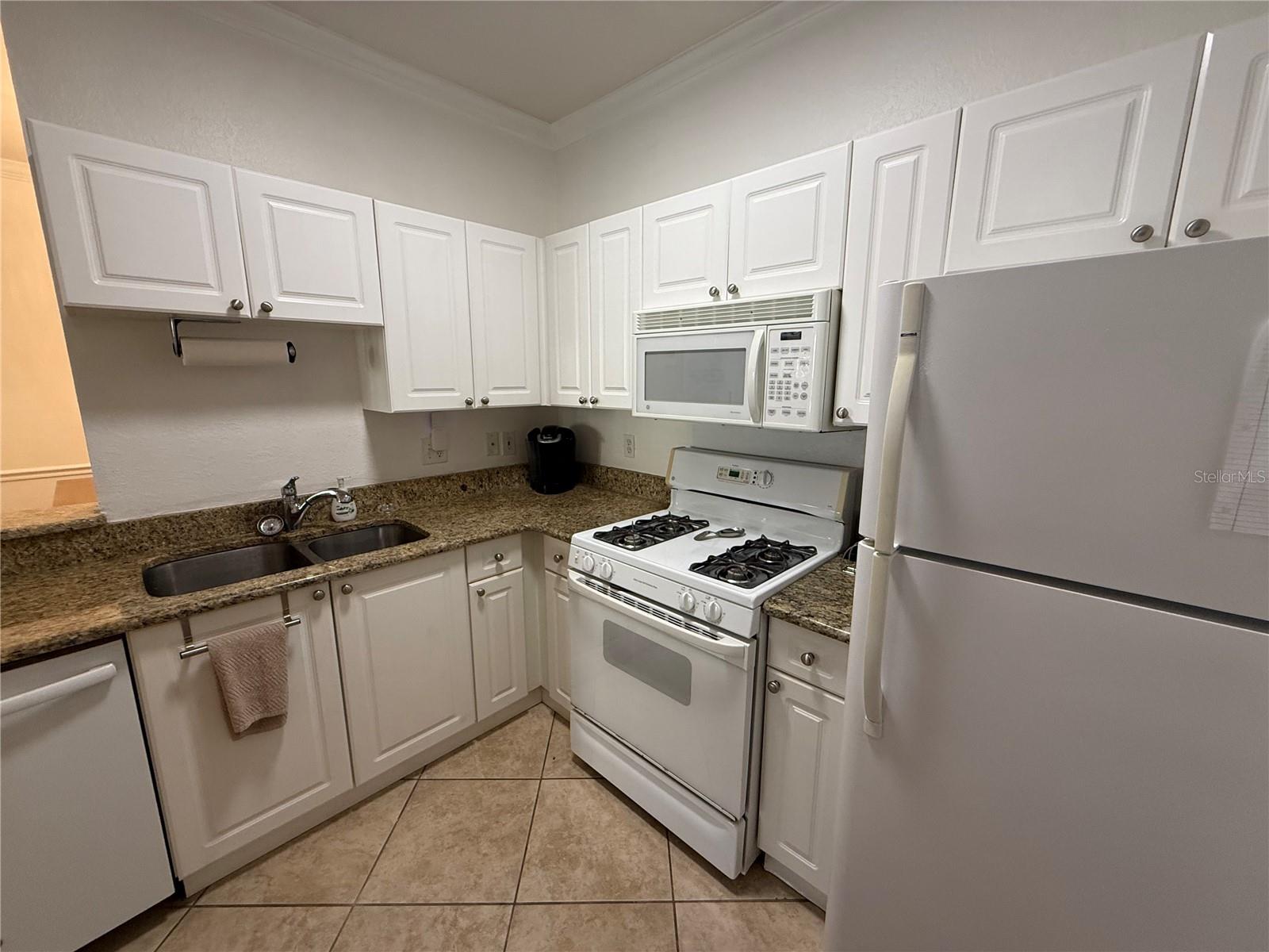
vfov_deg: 85.7
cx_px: 634
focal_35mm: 14
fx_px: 513
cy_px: 476
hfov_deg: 102.1
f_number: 2.2
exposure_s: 1/120
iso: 250
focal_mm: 2.22
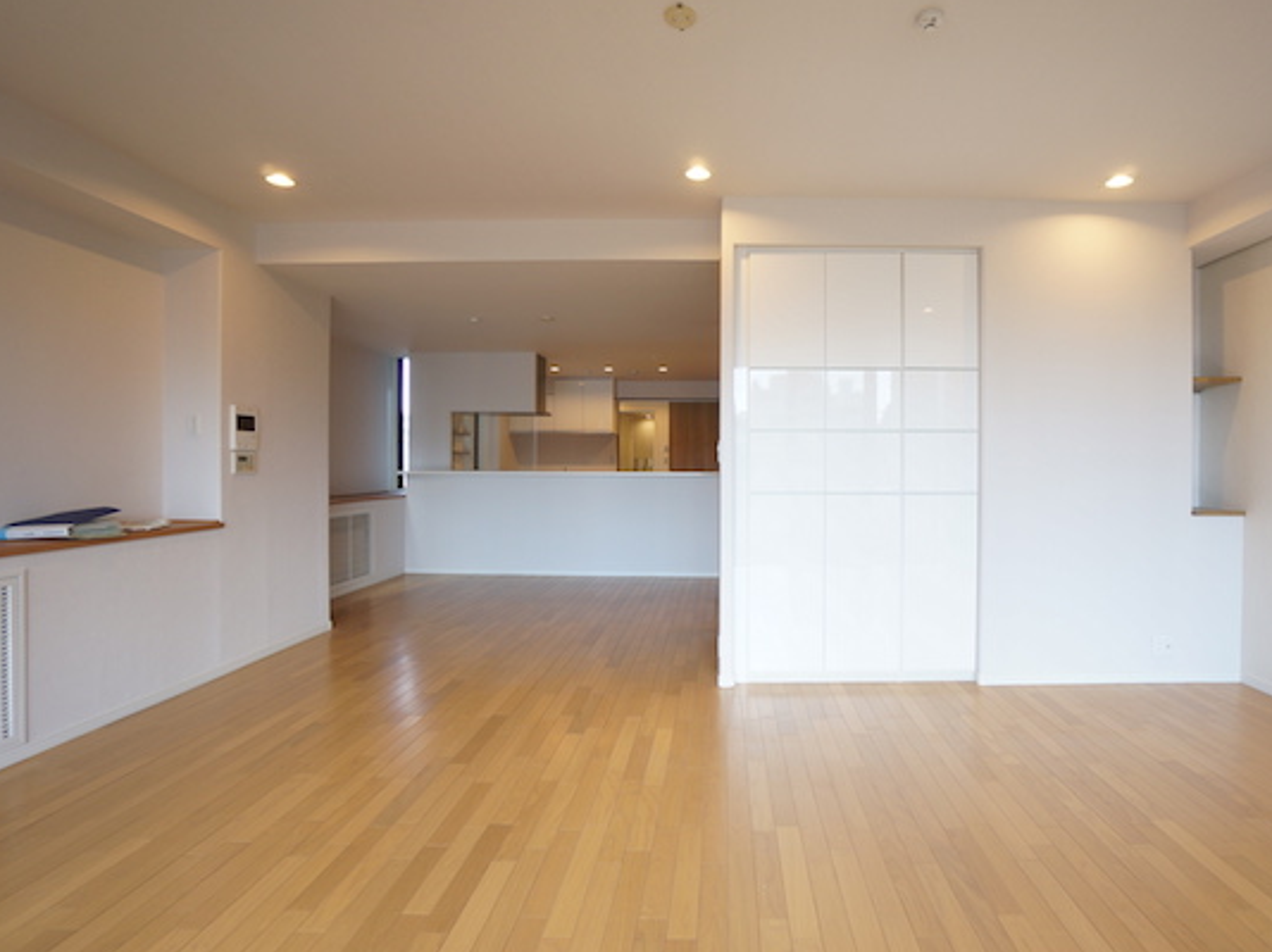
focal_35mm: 17
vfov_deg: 74.7
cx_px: 719
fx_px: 624
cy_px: 464
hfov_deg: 90.6
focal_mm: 10
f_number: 4
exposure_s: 1/60
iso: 200
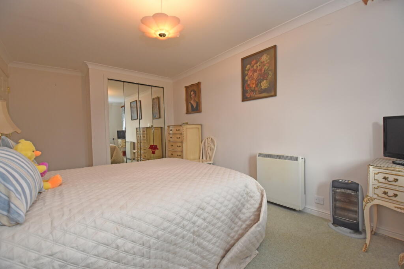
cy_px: 134
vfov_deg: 77.3
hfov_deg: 100.4
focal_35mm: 15
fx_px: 168
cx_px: 202
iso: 900
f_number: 4
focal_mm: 10
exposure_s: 1/125
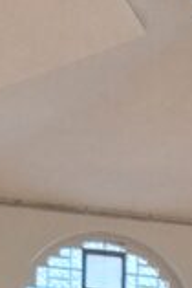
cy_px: 510
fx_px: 1245
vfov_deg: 12.1
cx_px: 527
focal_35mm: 156
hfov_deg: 7.9
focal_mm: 5.54
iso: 64
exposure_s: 1/50
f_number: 1.8
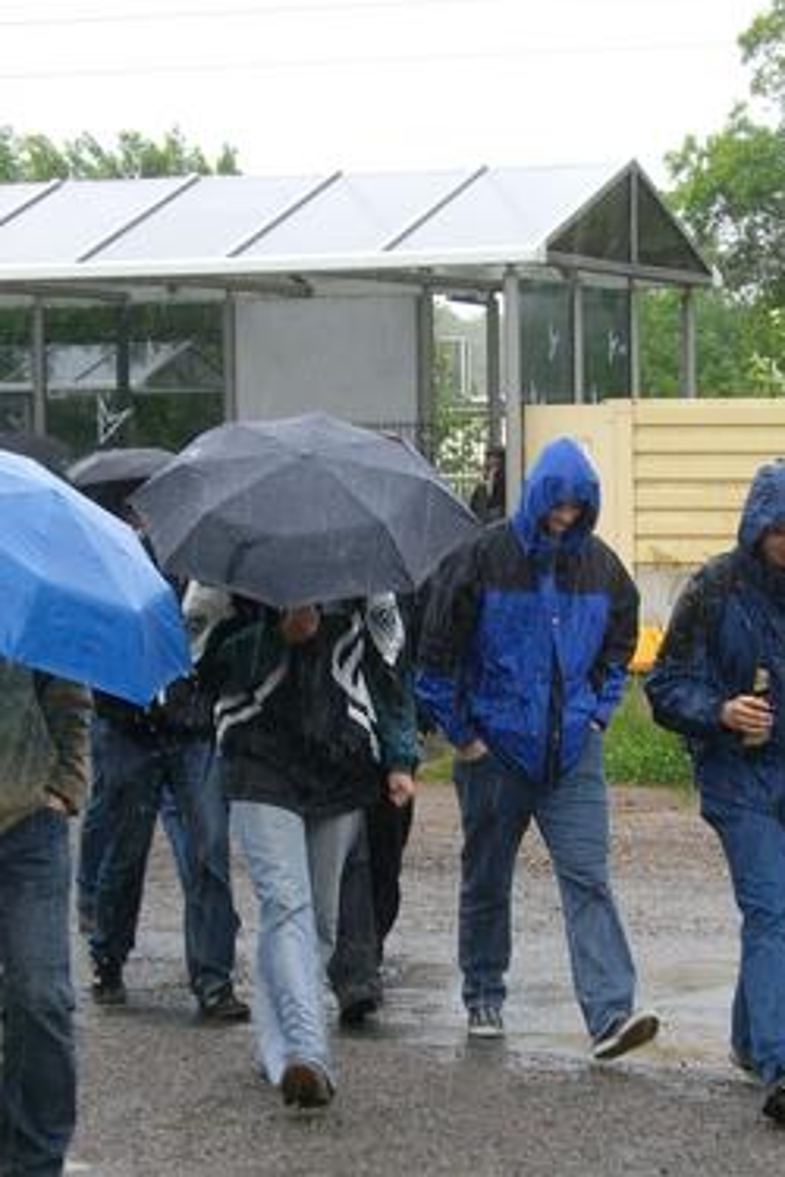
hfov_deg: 11.7
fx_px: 3827
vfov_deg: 17.5
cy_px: 731
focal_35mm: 117
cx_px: 553
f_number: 3.6
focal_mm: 10.7
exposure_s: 1/200
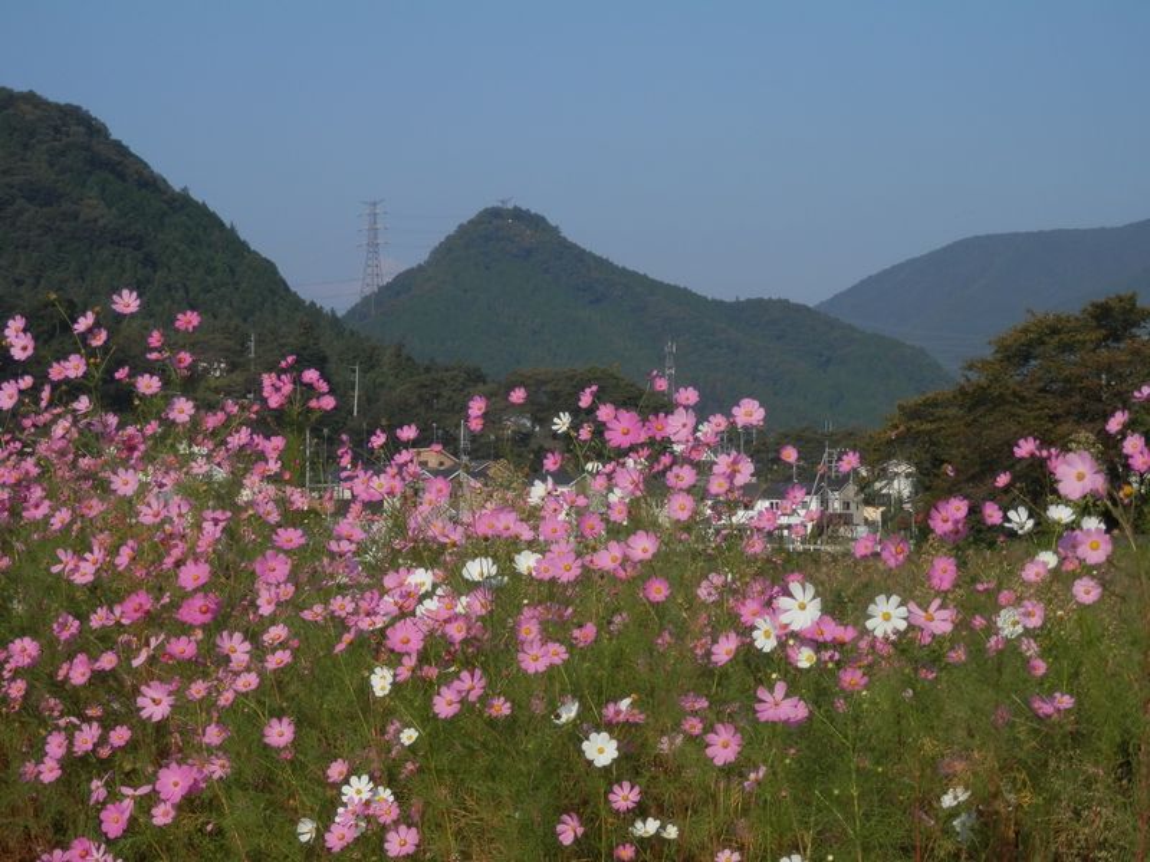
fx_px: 3222
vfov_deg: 15.2
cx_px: 575
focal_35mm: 97
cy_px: 431
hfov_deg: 20.2
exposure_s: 1/800
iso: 80
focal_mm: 17.3
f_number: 4.9
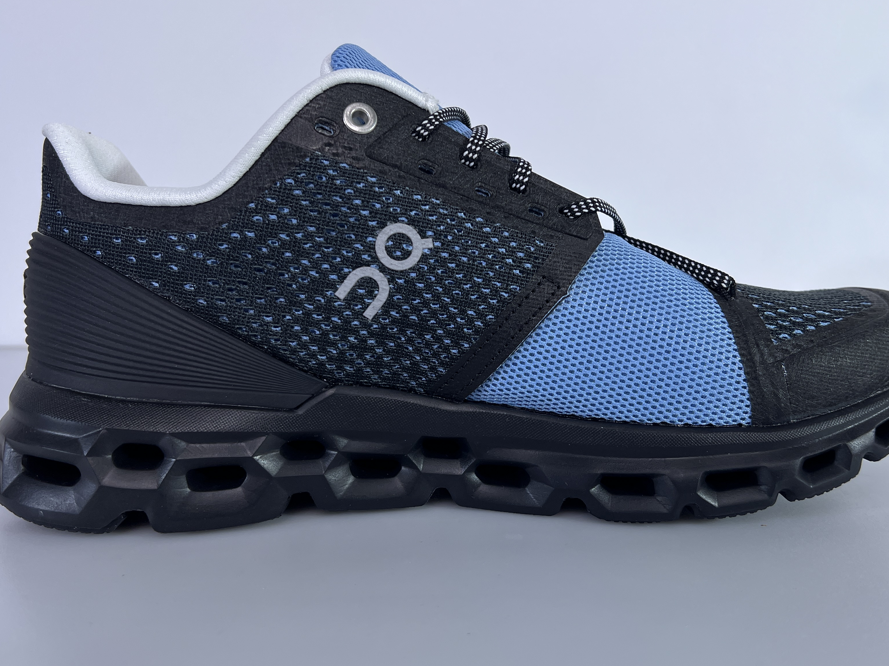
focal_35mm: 34
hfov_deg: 53.9
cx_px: 477
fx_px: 873
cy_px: 317
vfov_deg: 41.8
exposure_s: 1/887
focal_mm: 5.7
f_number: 1.5
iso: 50
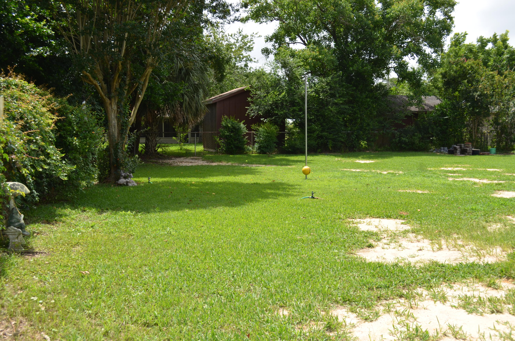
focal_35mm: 36
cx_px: 258
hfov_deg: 53.2
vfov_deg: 36.7
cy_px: 170
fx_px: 514
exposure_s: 1/200
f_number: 8
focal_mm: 24
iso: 100
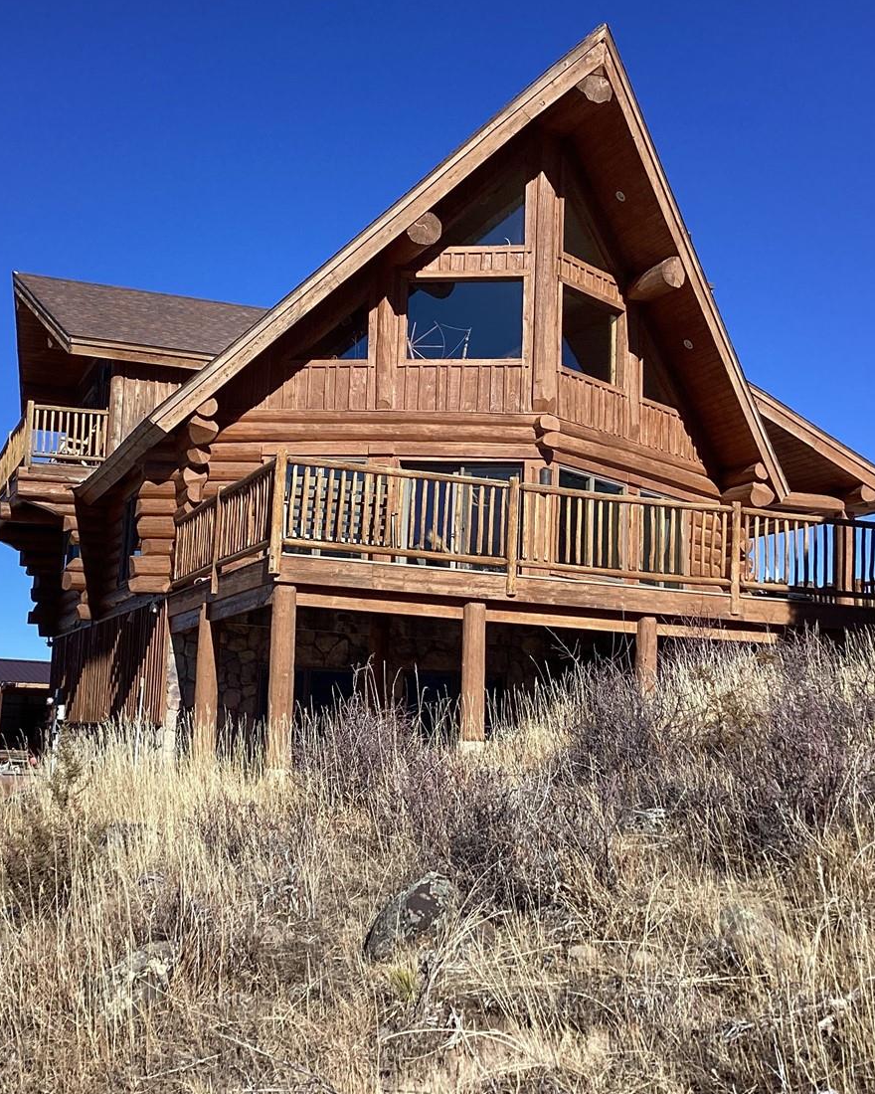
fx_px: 1424
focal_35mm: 44
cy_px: 529
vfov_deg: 42.0
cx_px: 353
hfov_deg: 34.0
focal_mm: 3.3
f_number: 2.4
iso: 25
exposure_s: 1/1508
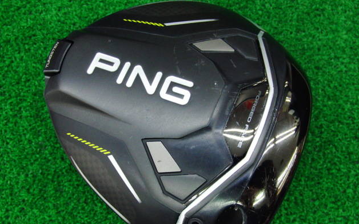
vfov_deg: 31.9
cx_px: 182
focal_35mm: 40
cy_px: 126
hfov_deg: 49.3
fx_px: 391
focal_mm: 6.42
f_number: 3.6
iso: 400
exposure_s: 1/50
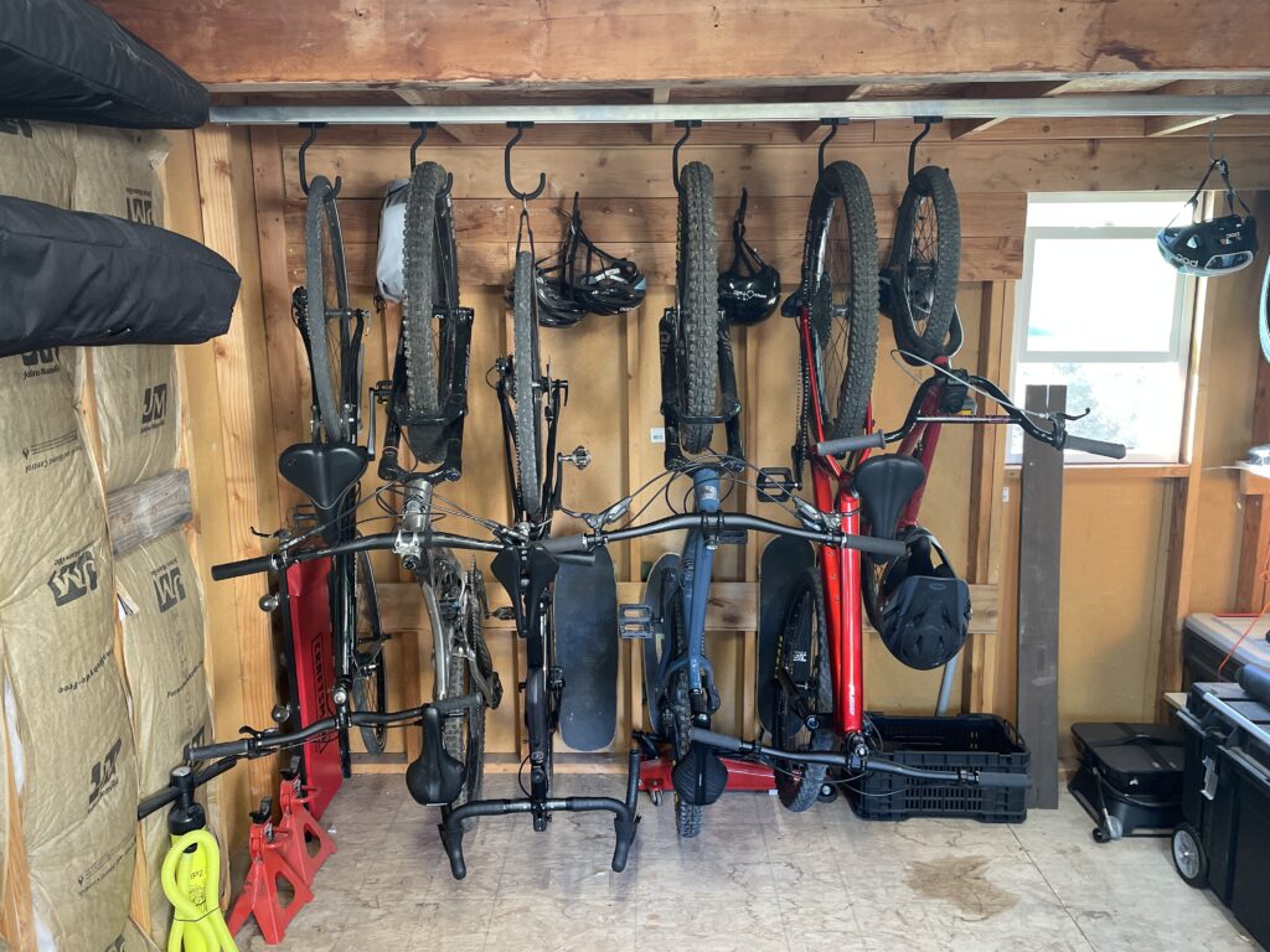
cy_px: 476
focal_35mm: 26
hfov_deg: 67.3
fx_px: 954
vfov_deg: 53.1
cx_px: 635
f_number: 1.6
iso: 250
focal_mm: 4.2
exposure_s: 1/60
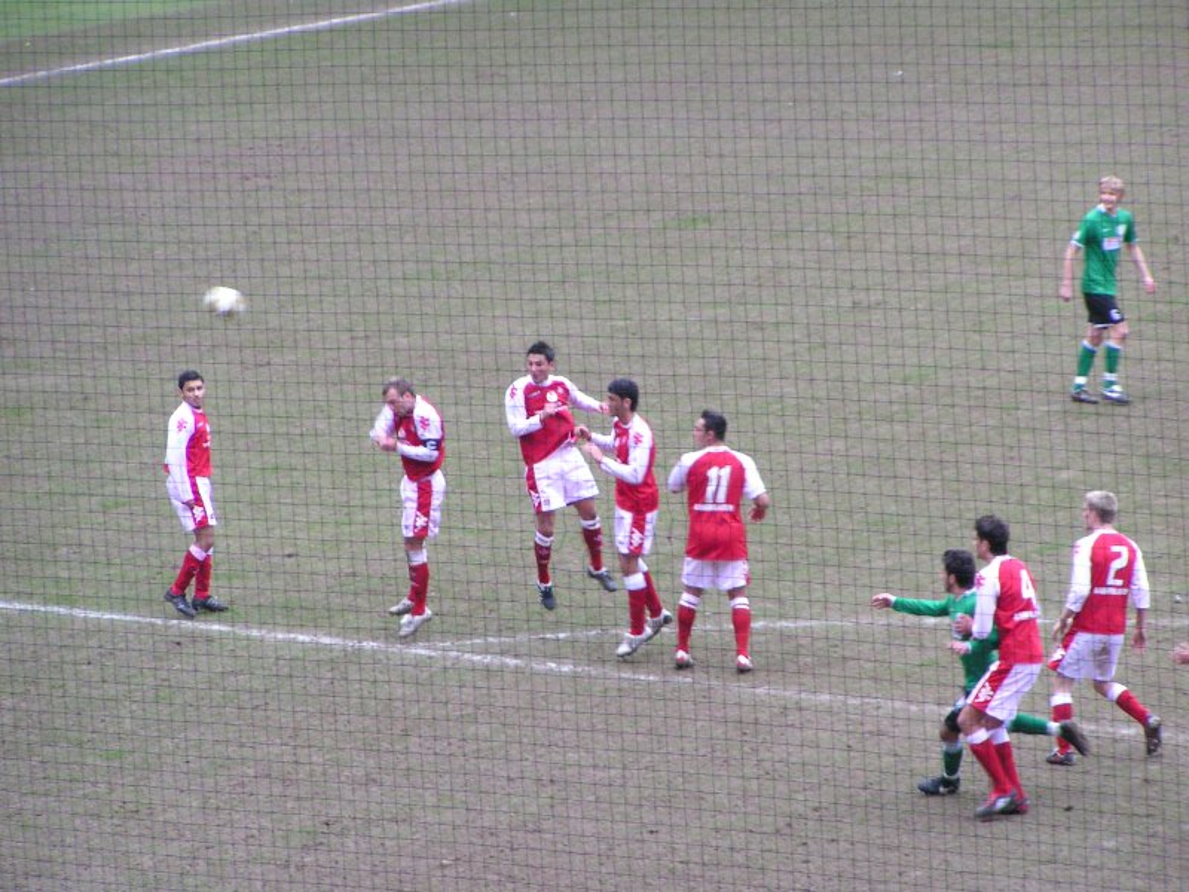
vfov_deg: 6.0
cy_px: 446
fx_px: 8484
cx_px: 594
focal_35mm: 247
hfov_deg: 8.0
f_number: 3.5
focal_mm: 37.8
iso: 200
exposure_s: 1/125
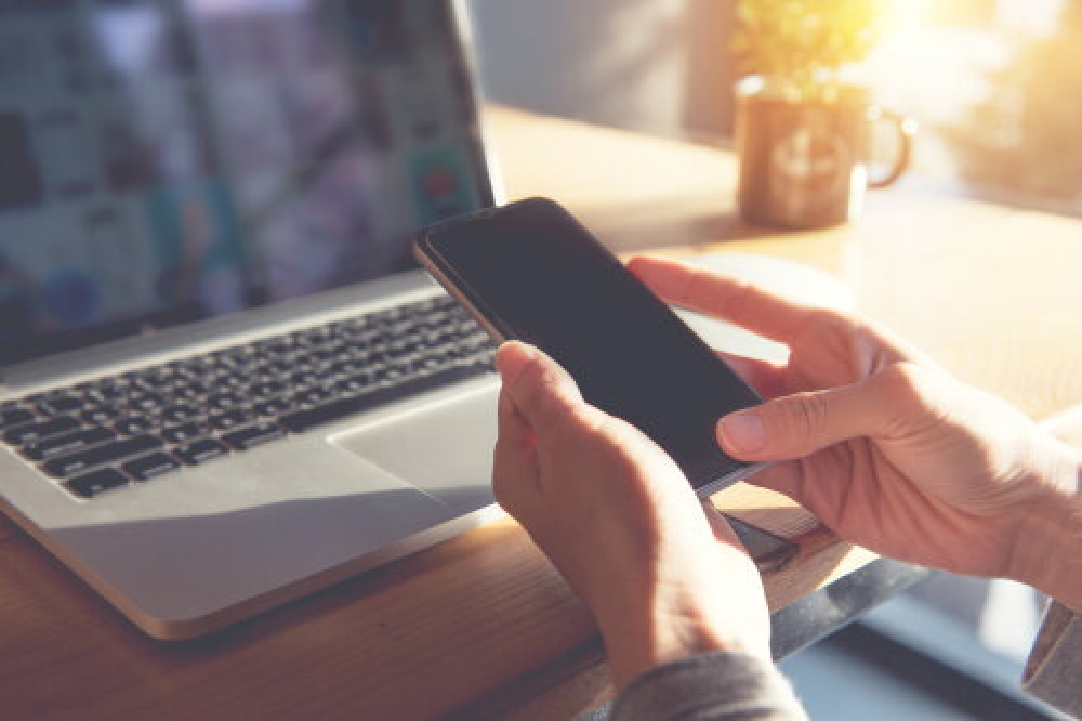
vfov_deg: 29.8
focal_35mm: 45
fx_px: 1352
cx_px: 541
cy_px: 360
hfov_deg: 43.6
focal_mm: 45
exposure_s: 1/60
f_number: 5
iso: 320
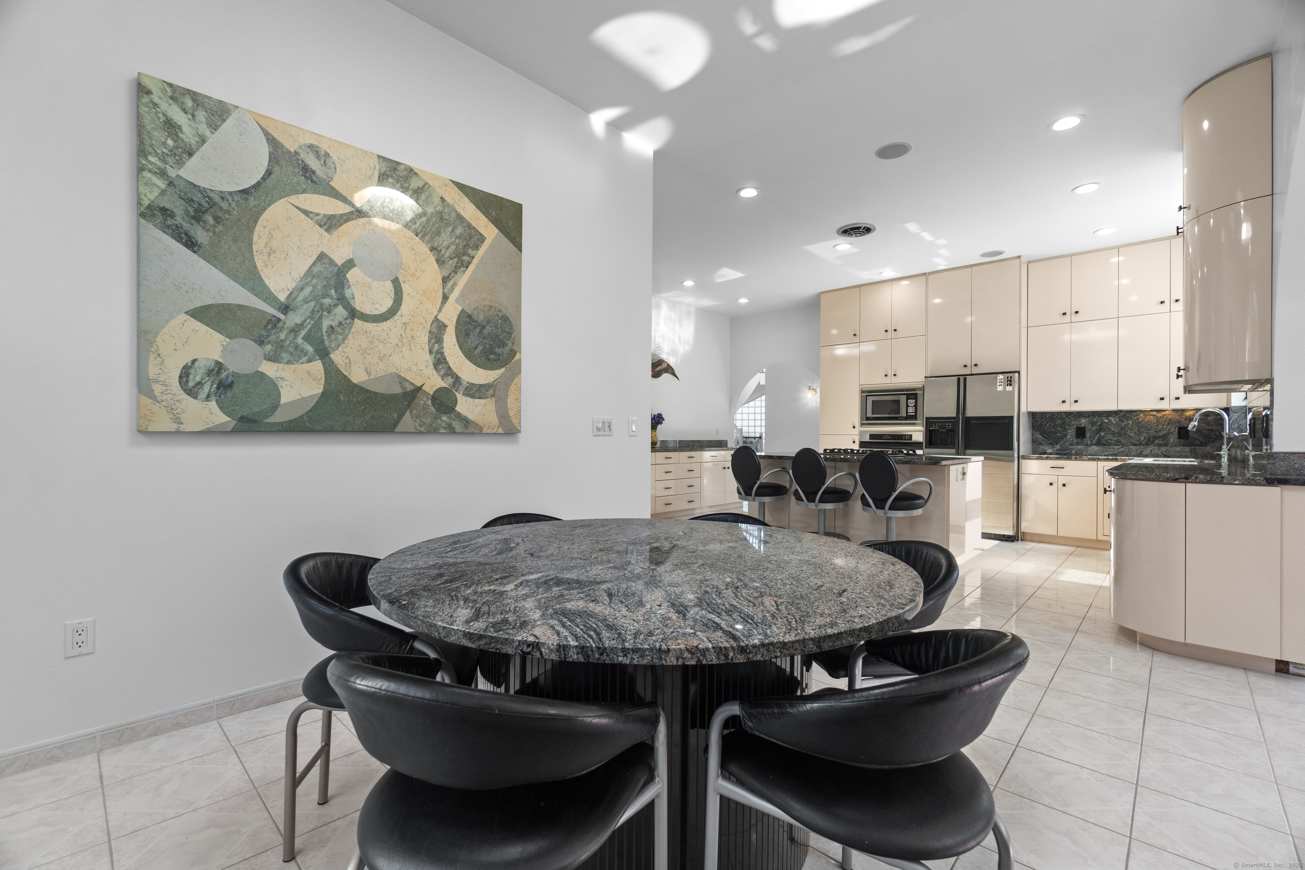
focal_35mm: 15
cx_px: 652
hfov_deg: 100.4
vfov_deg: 77.3
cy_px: 435
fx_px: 544
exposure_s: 1/40
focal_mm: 10
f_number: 5
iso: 400
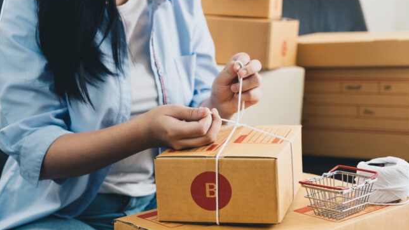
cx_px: 205
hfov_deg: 29.3
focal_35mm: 72
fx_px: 781
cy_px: 98
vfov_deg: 16.8
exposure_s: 1/80
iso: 500
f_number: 2.8
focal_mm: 45.5
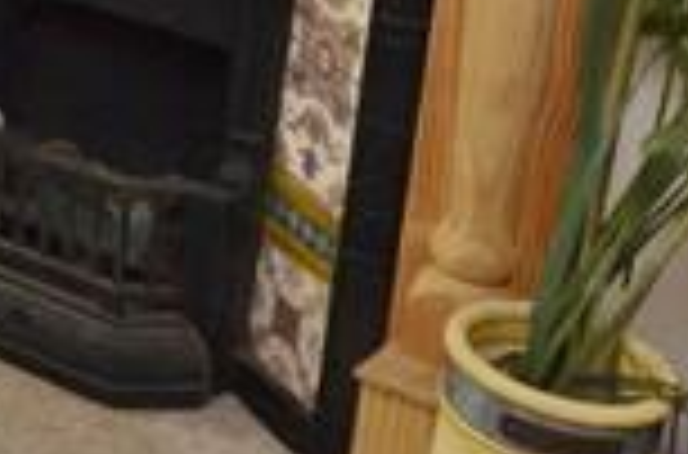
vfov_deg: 11.7
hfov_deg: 13.9
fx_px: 2102
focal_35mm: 110
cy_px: -279
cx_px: -895
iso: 400
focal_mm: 11
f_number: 5.6
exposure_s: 1/60
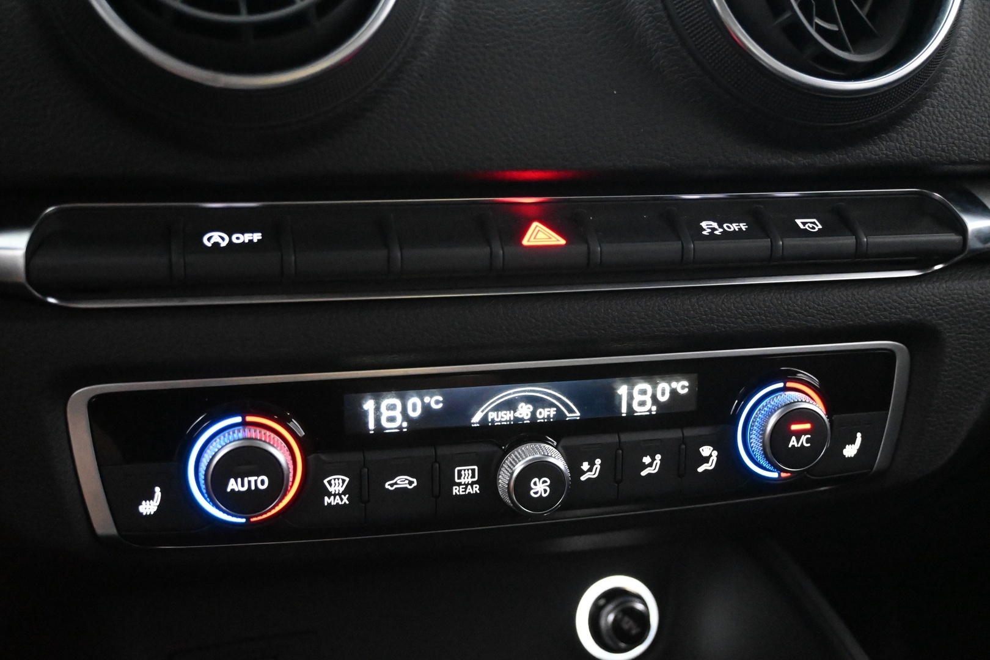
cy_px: 330
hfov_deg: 47.2
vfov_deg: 32.4
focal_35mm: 41
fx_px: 1134
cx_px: 495
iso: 11400
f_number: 4.5
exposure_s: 1/40
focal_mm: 27.5
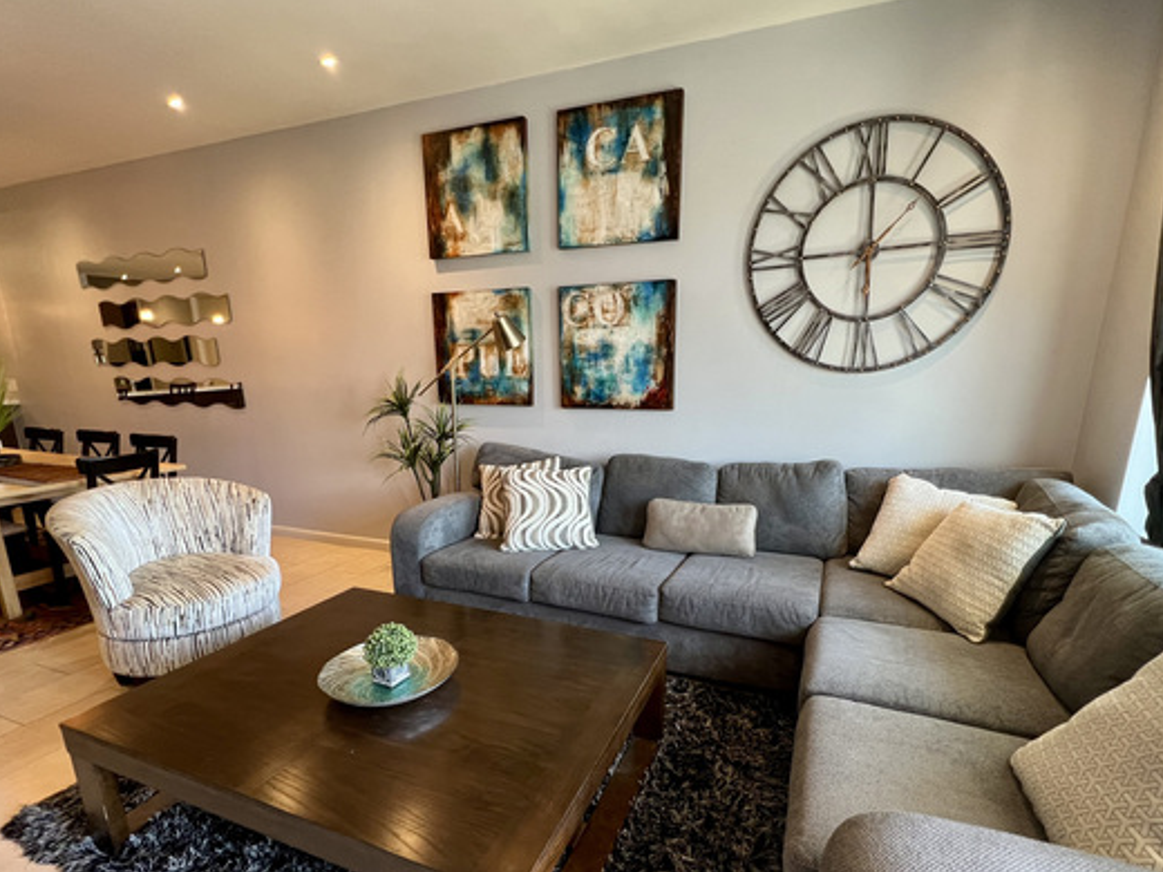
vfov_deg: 77.4
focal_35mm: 16
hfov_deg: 94.5
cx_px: 595
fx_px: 538
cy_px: 514
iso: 200
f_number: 1.8
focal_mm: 1.57
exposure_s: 1/60
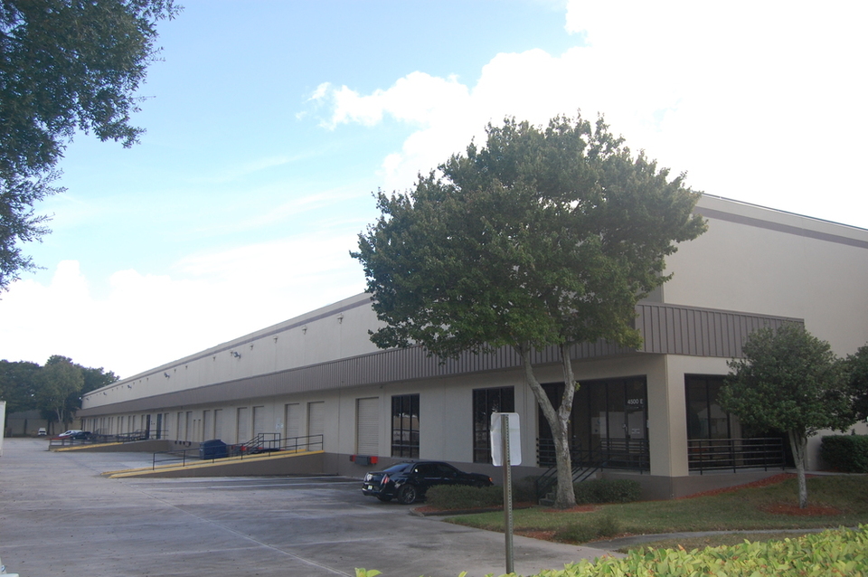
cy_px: 288
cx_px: 434
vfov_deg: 39.9
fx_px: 795
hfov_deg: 57.3
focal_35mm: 33
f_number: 5.6
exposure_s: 1/500
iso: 400
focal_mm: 22
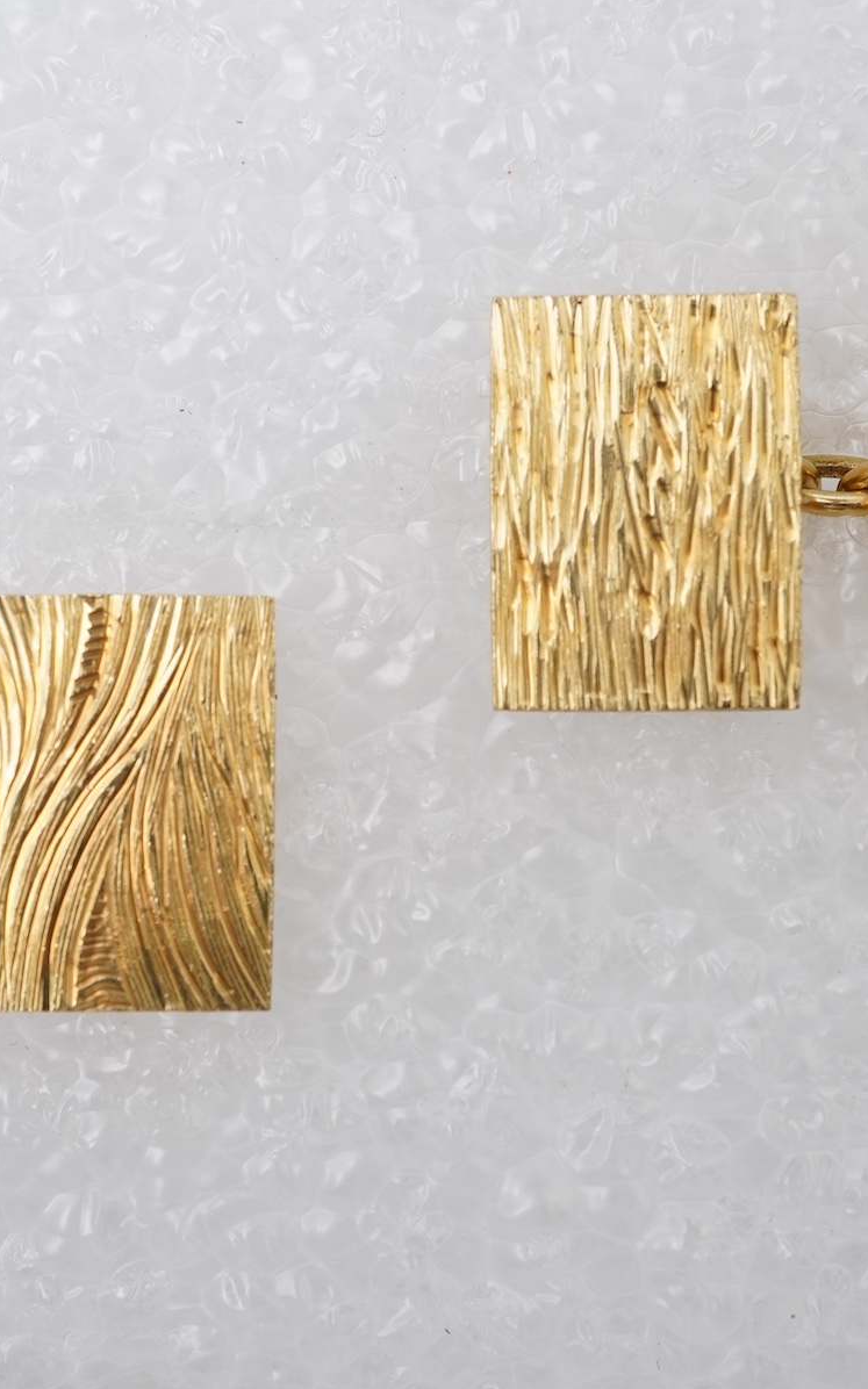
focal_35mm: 69
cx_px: 382
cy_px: 694
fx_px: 2613
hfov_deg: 18.9
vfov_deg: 29.8
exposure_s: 1/125
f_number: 18
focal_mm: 30
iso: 400
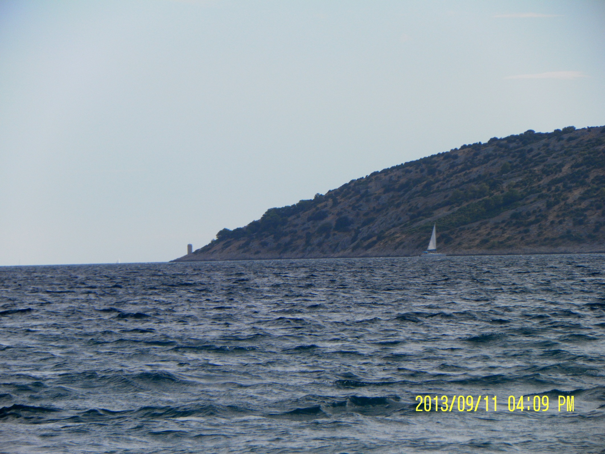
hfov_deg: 5.7
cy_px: 227
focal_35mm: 350
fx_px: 6117
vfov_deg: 4.2
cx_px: 302
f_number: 5.6
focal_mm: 62.2
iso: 80
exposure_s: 1/500
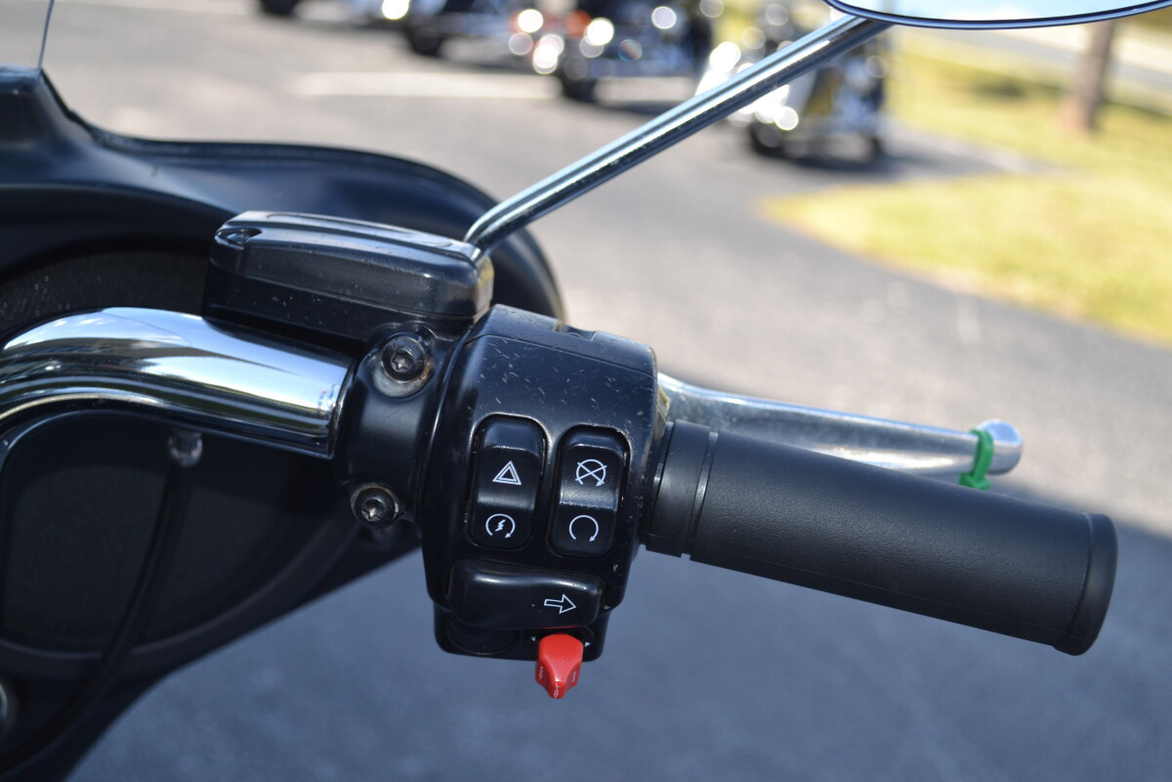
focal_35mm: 52
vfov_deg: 25.8
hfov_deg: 37.9
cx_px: 586
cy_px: 391
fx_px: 1709
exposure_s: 1/160
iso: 100
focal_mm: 35
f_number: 5
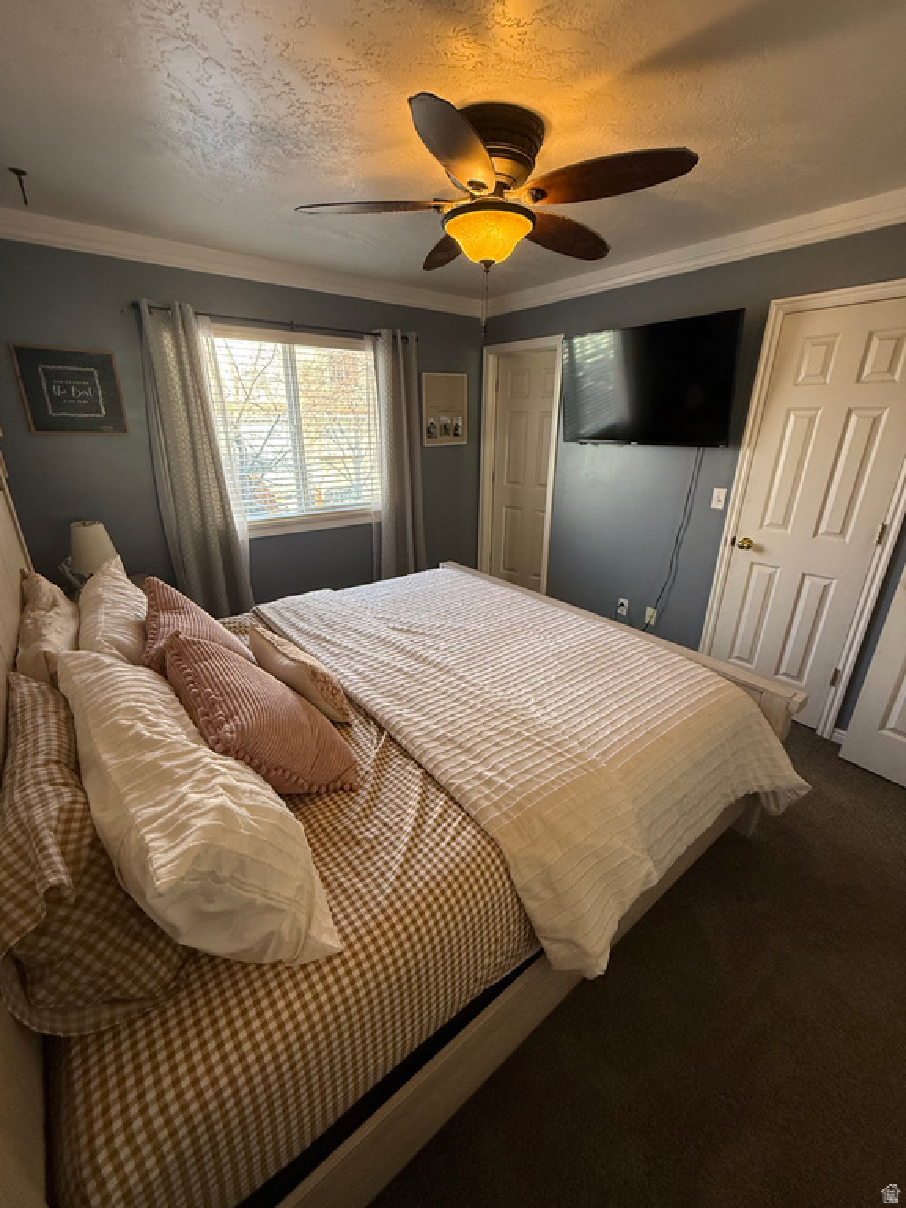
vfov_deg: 102.1
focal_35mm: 14
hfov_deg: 85.7
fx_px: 489
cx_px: 453
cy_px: 604
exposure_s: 1/99
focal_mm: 2.22
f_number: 2.2
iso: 250
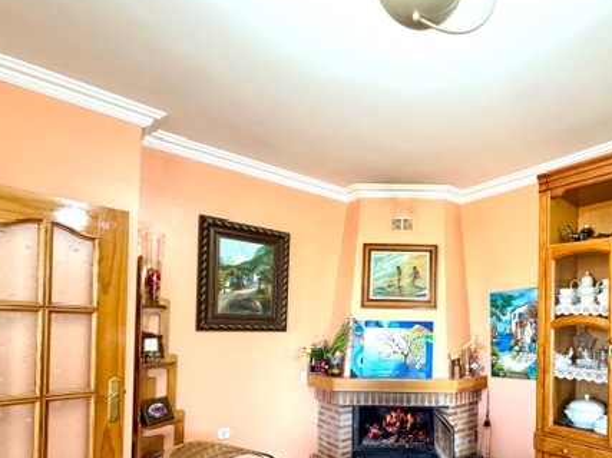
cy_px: 323
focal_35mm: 21
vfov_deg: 61.1
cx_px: 436
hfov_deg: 75.0
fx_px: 371
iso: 320
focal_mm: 2.22
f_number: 2.2
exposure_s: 1/50
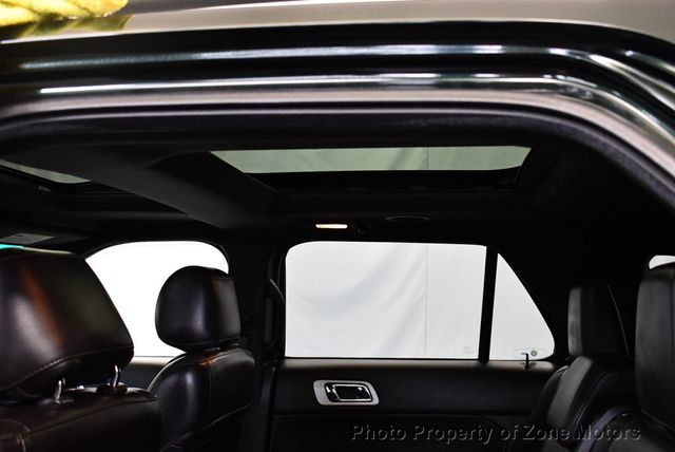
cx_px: 338
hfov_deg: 53.1
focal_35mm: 36
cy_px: 226
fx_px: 676
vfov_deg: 36.9
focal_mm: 18
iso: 2500
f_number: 3.5
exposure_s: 1/125
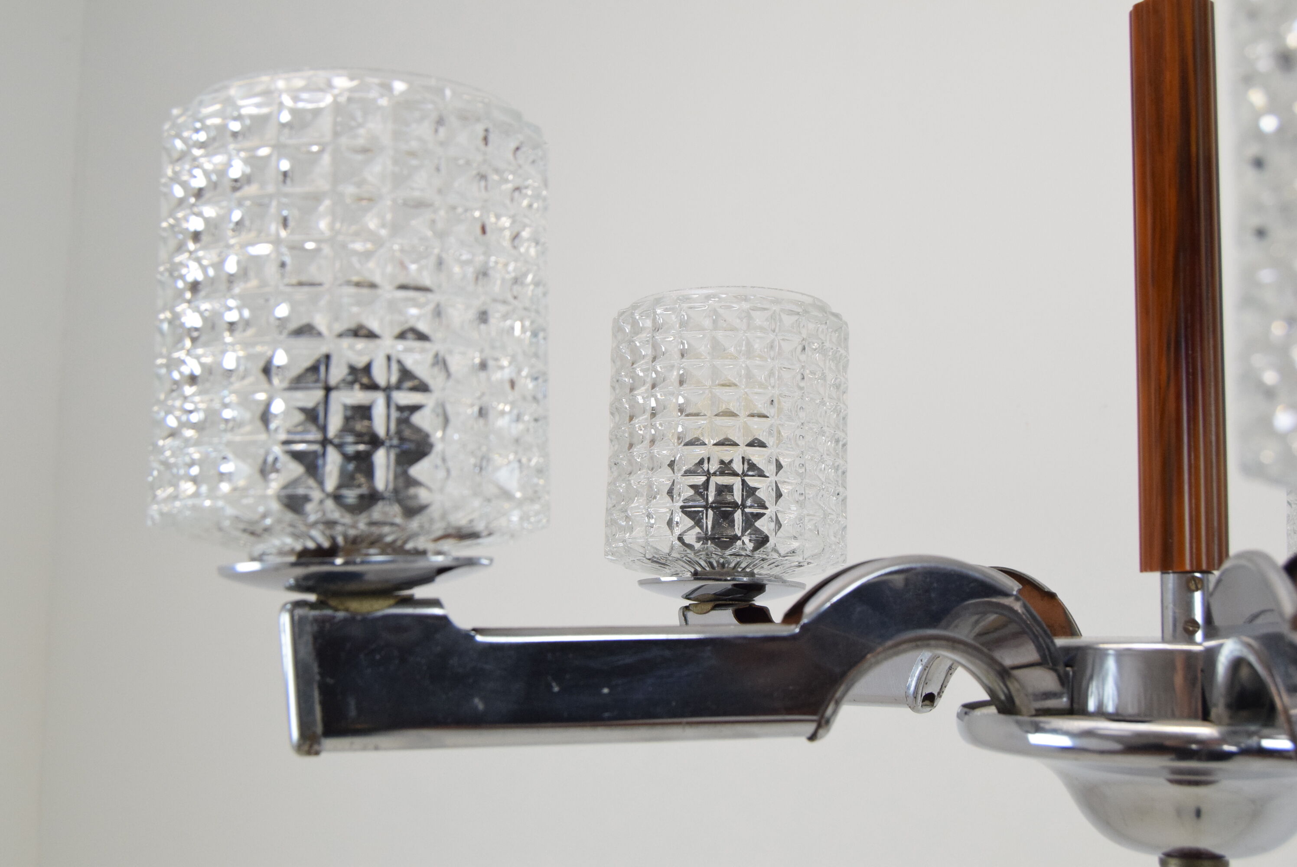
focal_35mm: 45
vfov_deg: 29.9
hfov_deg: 43.6
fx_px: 1622
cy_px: 434
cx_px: 648
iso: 1600
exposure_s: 1/250
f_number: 8
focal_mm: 30
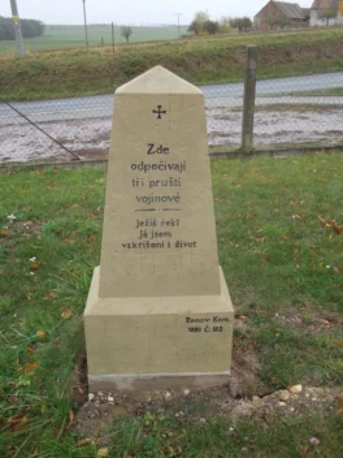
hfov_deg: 40.7
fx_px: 462
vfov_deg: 52.6
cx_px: 172
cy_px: 229
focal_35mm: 35
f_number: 3.7
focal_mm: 6.3
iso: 400
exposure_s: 1/400
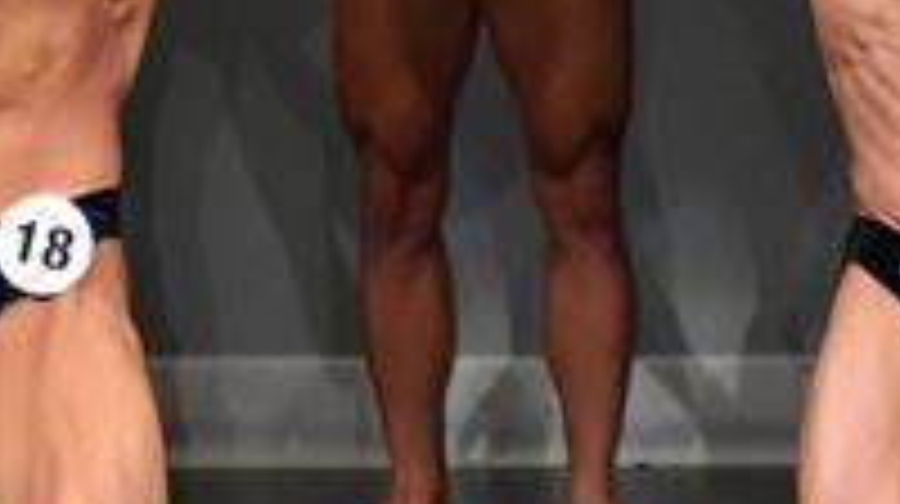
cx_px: 1019
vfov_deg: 1.0
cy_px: 216
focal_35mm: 1159
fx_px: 27629
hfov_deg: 1.9
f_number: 5.6
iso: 4000
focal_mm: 190
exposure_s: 1/400
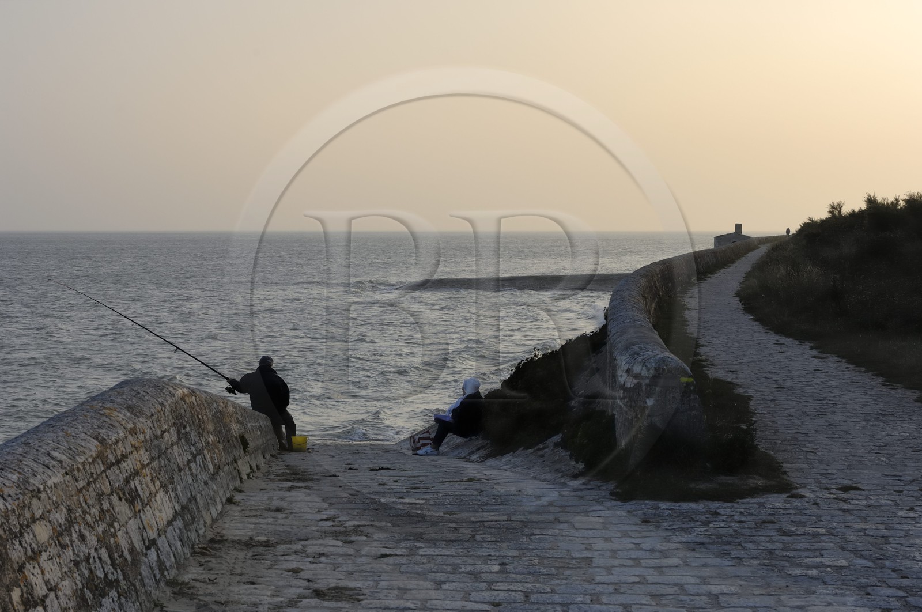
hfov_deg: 29.9
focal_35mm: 68
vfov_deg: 20.1
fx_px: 1726
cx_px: 461
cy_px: 306
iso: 100
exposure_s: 1/100
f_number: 10
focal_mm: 45
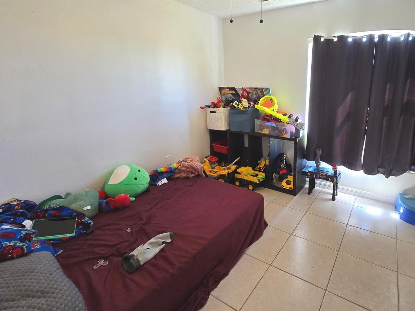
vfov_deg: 74.0
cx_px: 257
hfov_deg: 89.4
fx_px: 204
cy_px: 125
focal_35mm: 17
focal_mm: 2.2
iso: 250
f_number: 2.2
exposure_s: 1/60
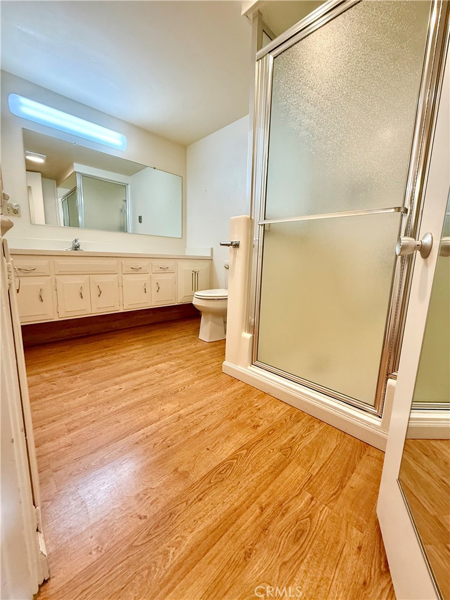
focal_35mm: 14
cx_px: 225
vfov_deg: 102.1
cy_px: 300
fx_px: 243
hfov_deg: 85.7
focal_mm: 2.22
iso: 250
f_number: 2.2
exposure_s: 1/120
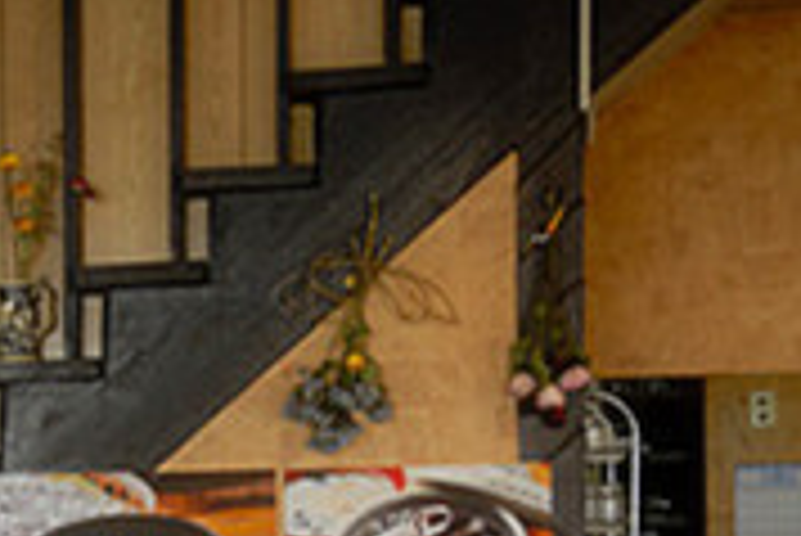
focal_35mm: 91
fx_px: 2026
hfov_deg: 20.7
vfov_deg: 14.8
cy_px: 527
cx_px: -189
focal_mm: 24
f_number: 3.8
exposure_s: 1/20
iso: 200
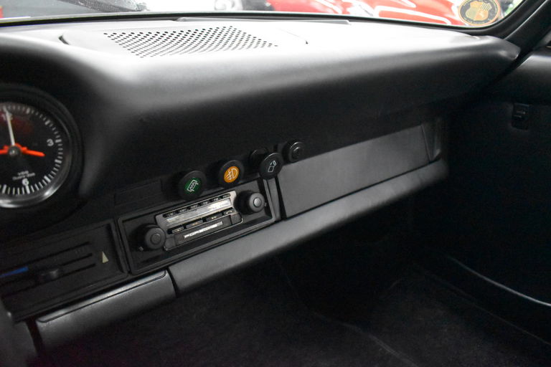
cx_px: 276
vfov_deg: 43.6
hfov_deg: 61.9
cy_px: 184
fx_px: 459
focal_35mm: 30
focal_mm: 20
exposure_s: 1/125
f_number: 3.5
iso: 11400
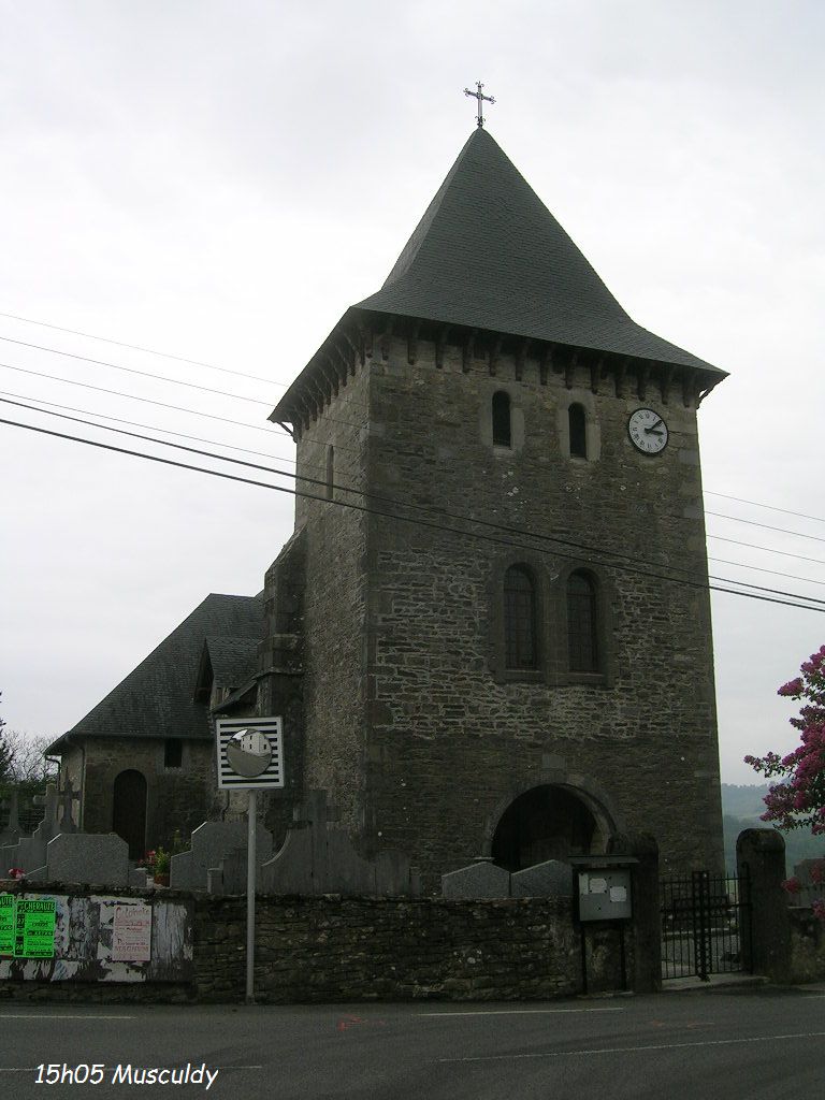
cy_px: 550
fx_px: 1112
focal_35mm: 35
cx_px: 412
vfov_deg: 52.6
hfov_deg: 40.7
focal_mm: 5.4
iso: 50
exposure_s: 1/327
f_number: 4.8
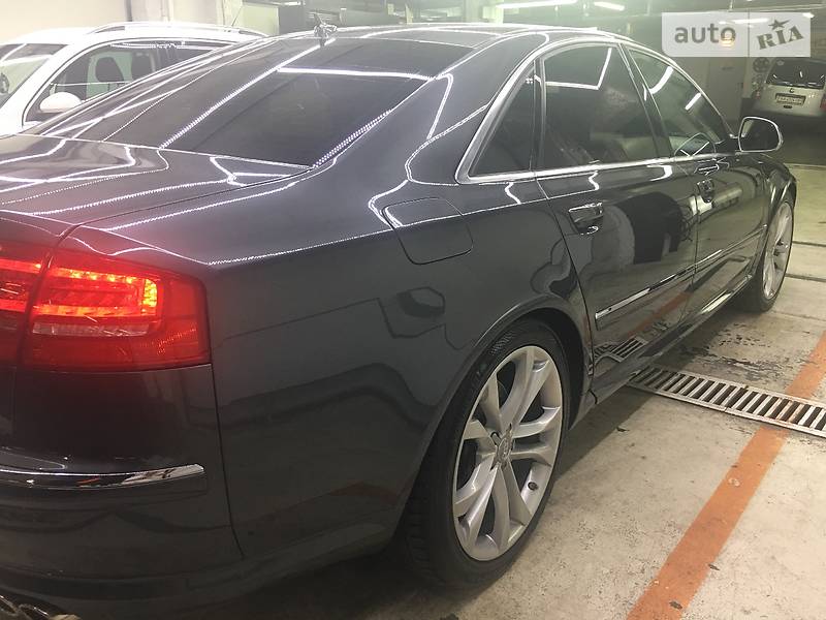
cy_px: 310
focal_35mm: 29
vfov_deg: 48.2
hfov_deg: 61.7
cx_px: 413
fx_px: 692
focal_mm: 4.2
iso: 64
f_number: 2.2
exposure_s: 1/17
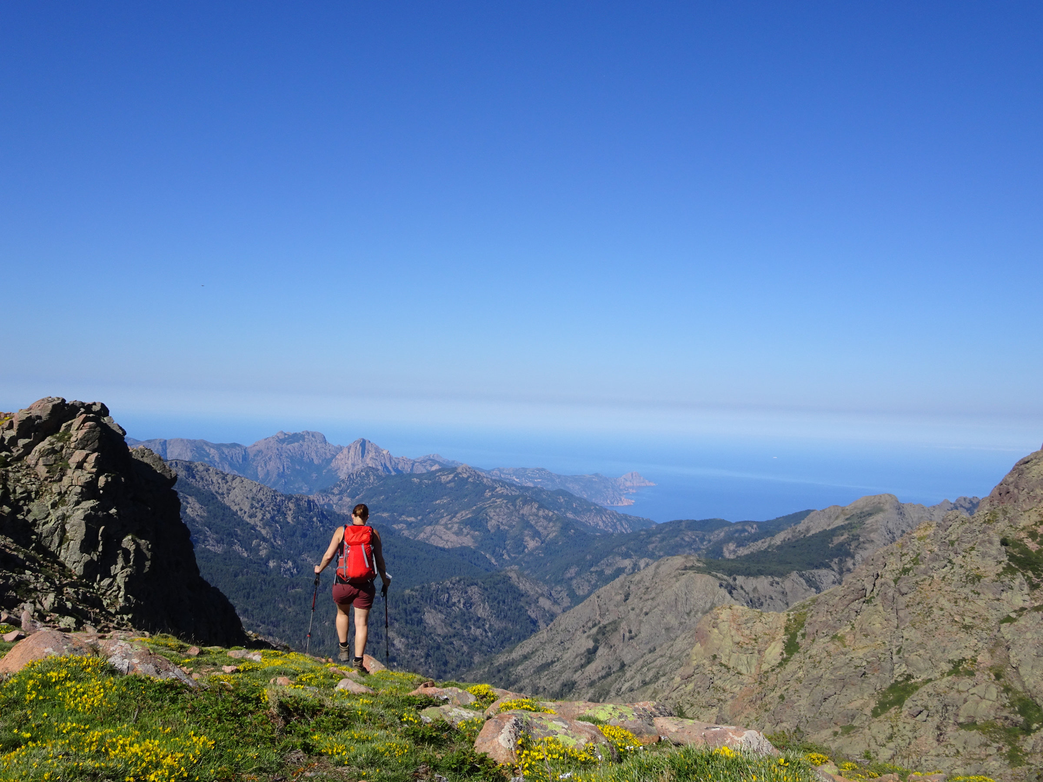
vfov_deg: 42.9
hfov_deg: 55.4
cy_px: 391
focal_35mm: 33
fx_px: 994
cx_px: 522
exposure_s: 1/1250
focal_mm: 5.61
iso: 80
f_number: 4
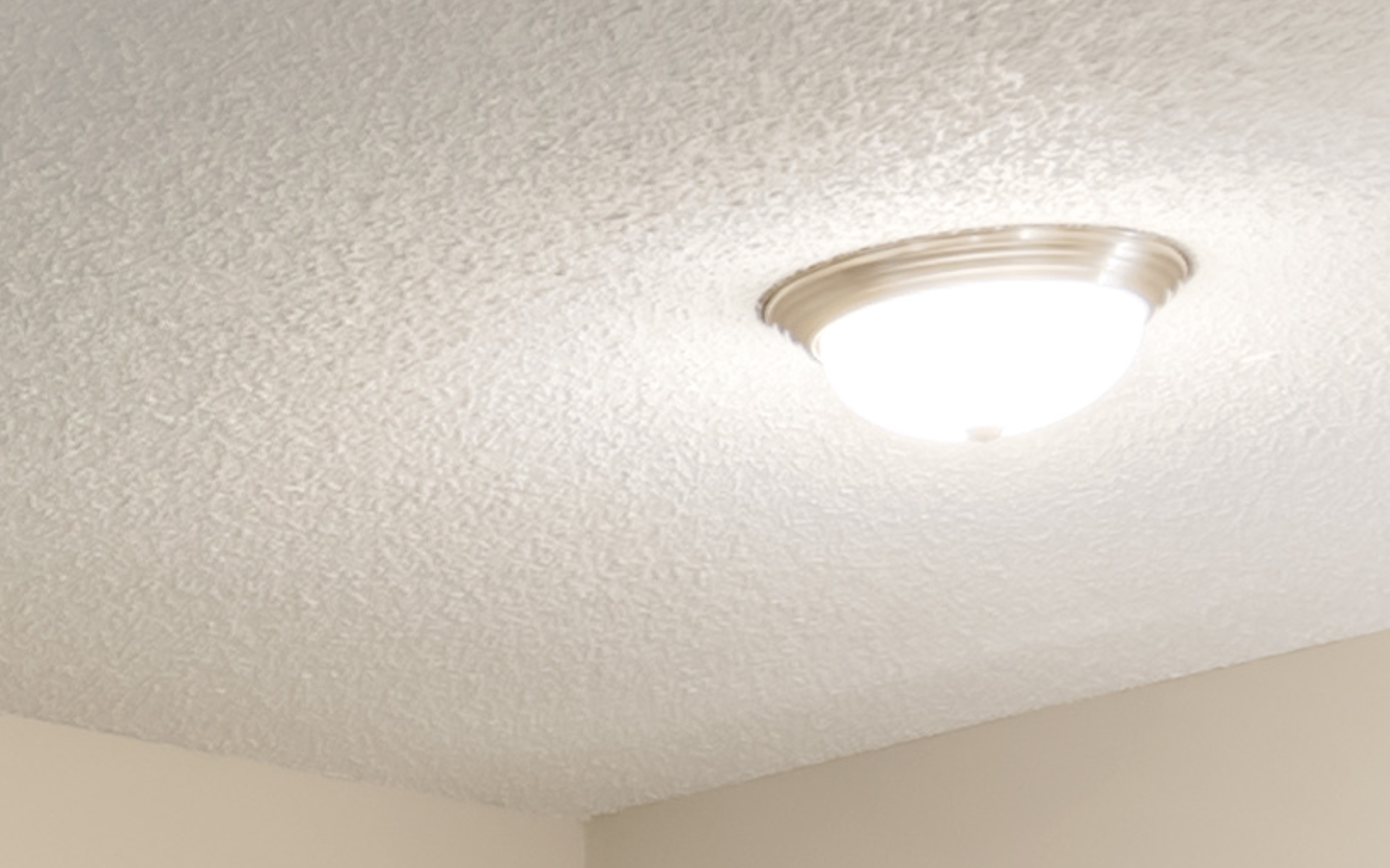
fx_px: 5113
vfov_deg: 8.7
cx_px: -1200
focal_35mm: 135
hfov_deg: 13.7
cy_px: 2220
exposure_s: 1/10
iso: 400
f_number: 10
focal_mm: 18
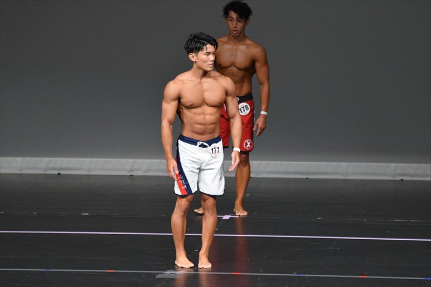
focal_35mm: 345
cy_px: 144
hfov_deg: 6.0
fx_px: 4128
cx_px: 216
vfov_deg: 4.0
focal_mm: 230
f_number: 5.6
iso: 4000
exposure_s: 1/400
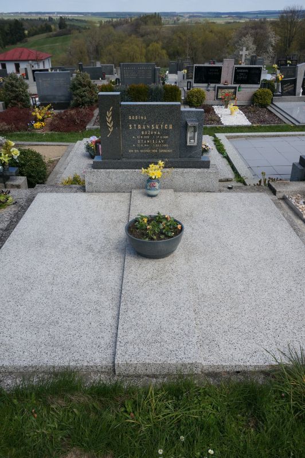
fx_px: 382
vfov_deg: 62.0
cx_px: 152
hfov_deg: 43.5
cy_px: 229
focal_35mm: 30
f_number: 9
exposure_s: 1/640
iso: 400
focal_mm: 20
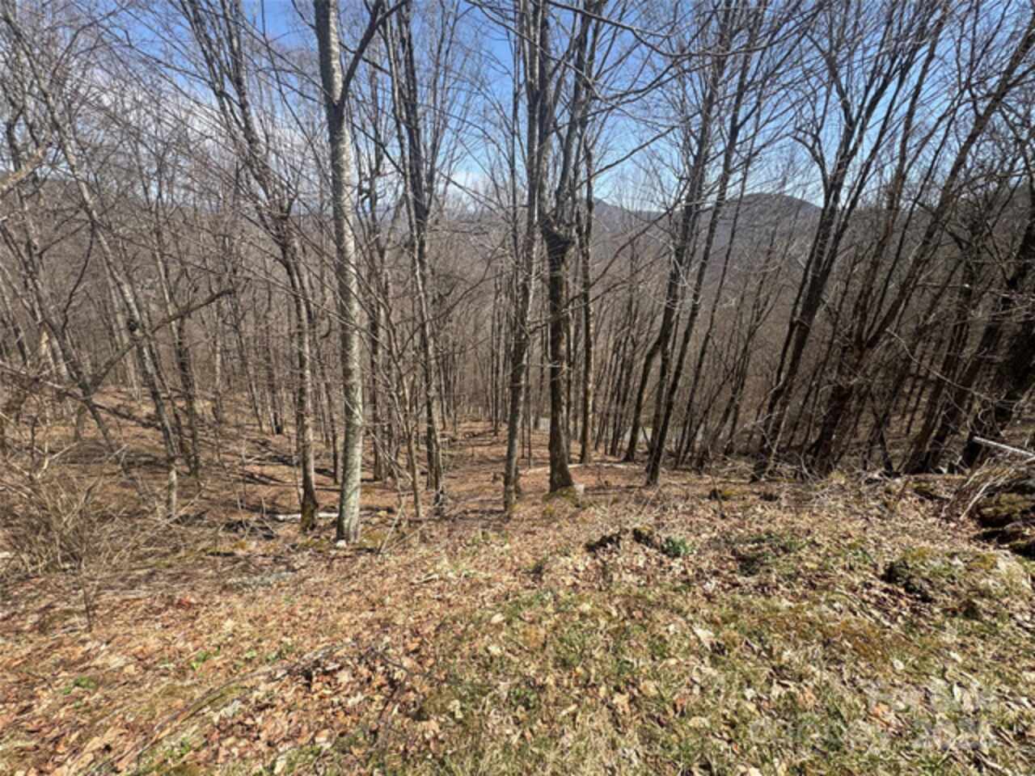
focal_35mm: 14
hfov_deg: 102.1
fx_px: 419
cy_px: 388
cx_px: 518
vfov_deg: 85.7
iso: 50
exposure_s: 1/821
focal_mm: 2.22
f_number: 2.2
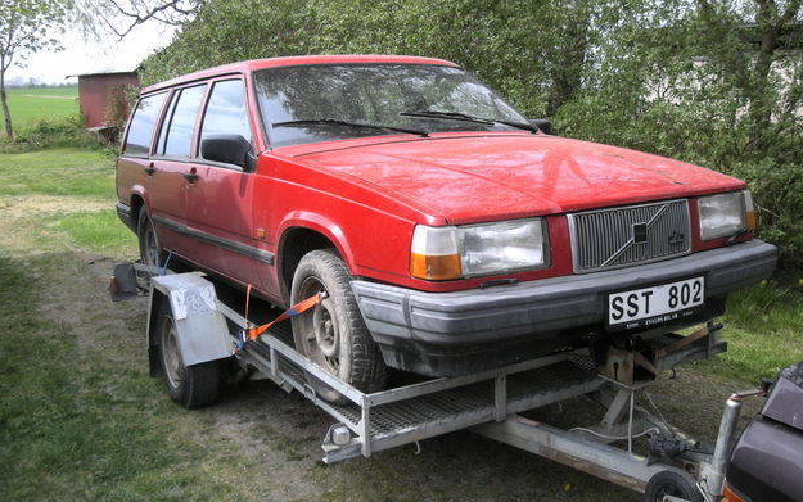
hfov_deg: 51.5
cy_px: 238
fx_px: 832
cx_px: 403
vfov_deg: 33.6
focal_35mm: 38
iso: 50
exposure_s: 1/254
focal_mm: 5.7
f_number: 2.8
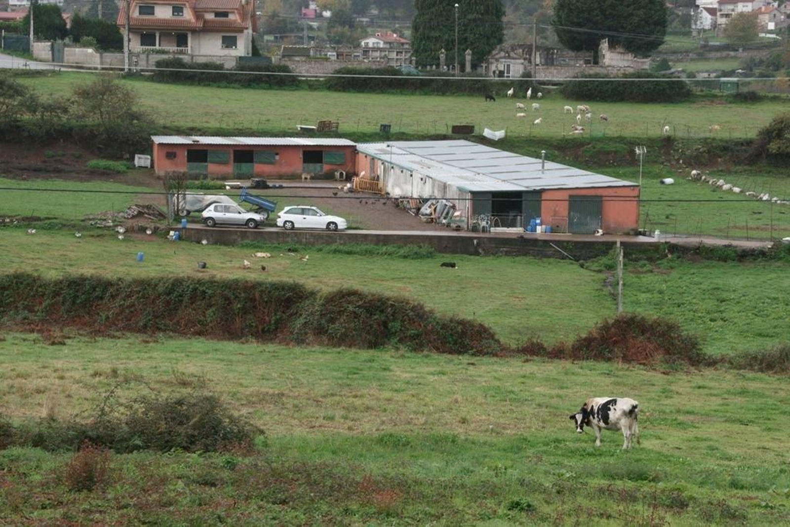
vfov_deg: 11.4
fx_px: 2633
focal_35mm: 120
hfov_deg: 17.1
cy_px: 264
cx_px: 395
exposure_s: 1/200
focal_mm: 120
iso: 800
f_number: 13
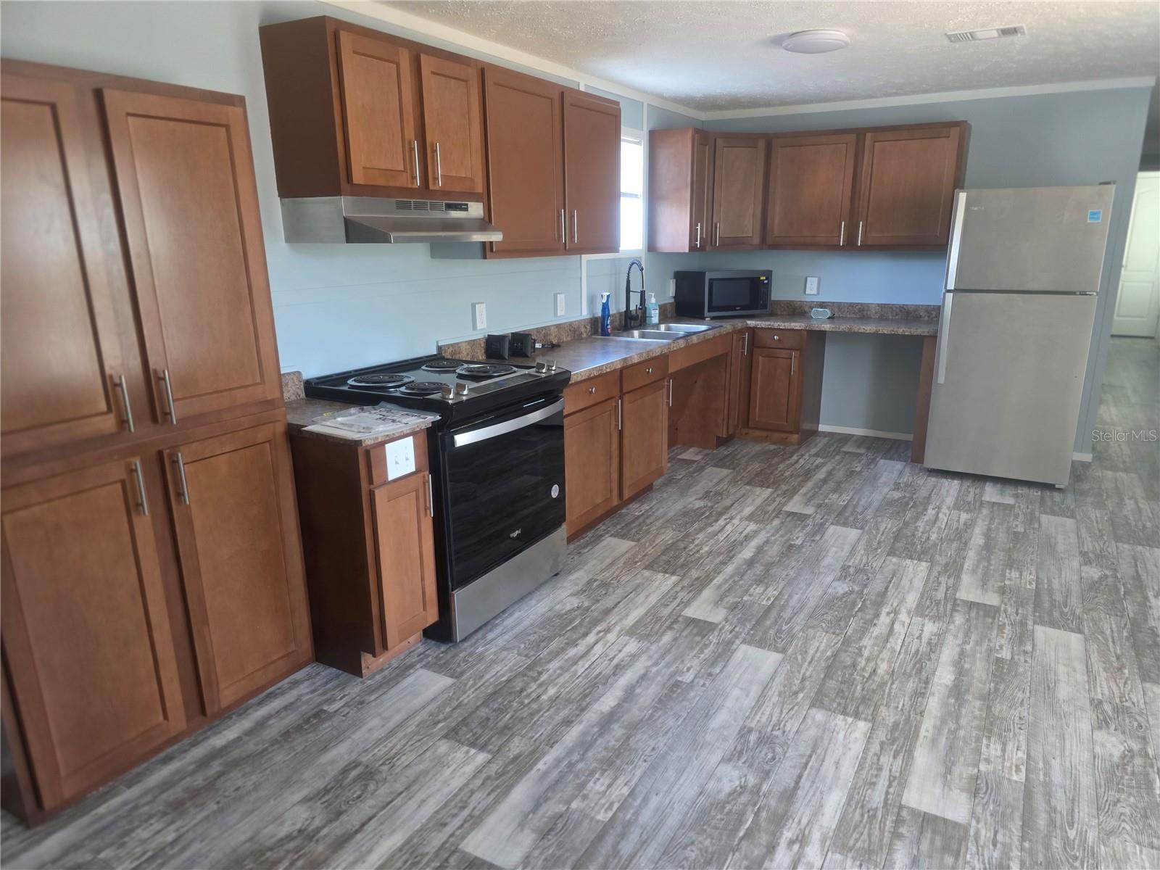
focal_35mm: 23
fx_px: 771
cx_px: 580
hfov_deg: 73.9
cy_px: 435
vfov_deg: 58.9
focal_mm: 6.3
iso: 500
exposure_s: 1/120
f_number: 1.7
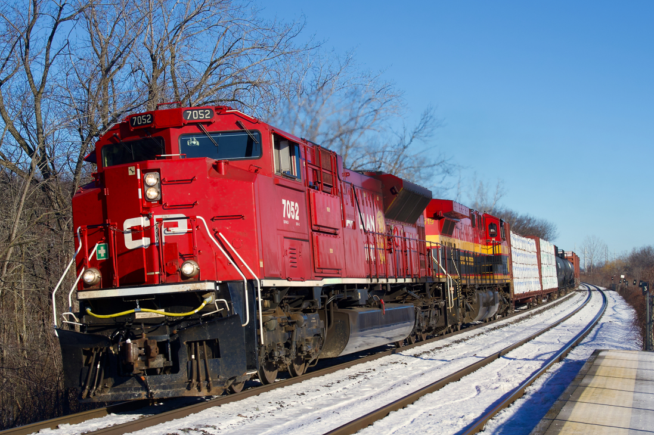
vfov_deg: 21.5
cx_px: 311
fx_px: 1144
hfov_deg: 31.9
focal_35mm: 63
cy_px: 225
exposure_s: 1/1000
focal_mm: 54
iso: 250
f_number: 8
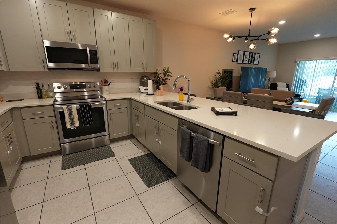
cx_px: 168
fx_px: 150
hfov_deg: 96.7
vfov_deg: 73.8
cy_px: 112
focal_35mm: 16
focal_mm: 11
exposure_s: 1/160
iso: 1250
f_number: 4
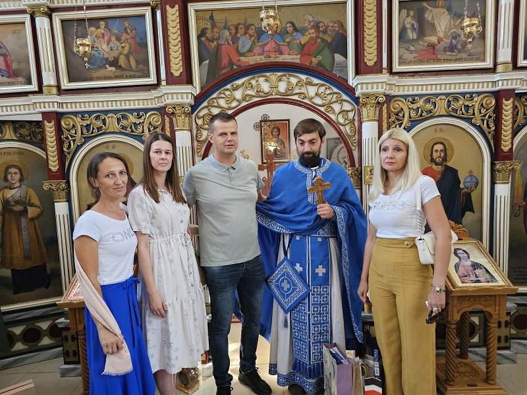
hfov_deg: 73.9
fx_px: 350
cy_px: 198
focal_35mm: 23
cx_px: 264
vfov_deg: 58.9
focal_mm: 6.3
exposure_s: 1/120
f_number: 1.7
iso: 800
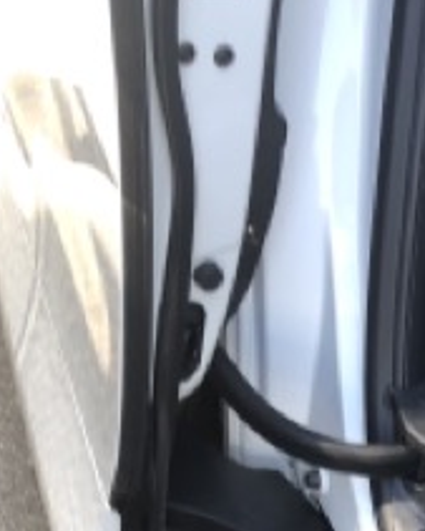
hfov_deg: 17.8
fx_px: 1304
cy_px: 752
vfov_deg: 20.3
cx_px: 475
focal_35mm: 83
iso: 25
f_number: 1.8
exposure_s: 1/60
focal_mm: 3.99
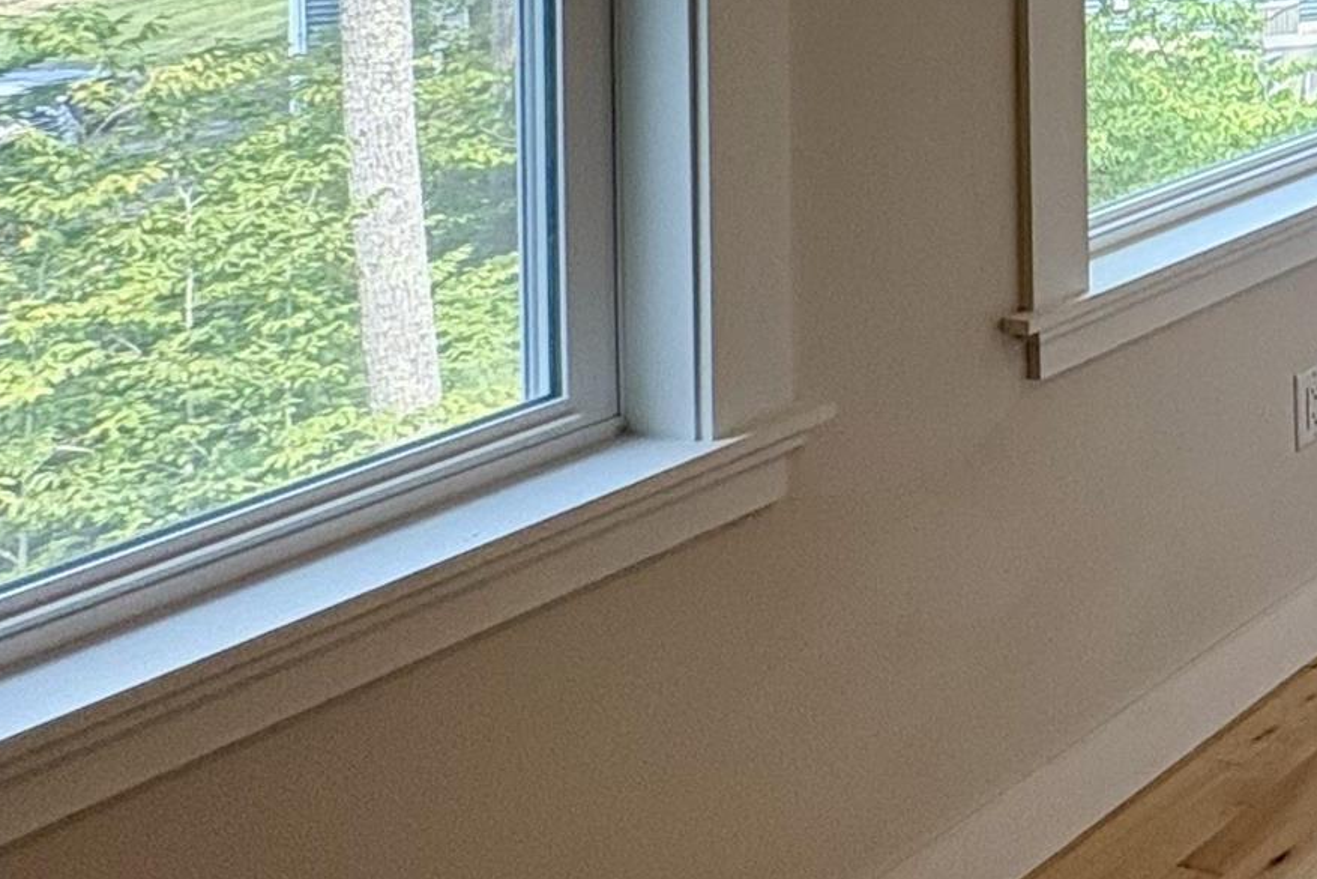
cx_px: 2138
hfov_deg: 25.1
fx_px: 1866
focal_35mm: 51
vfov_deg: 23.0
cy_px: -322
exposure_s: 1/120
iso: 64
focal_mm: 2.22
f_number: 2.2
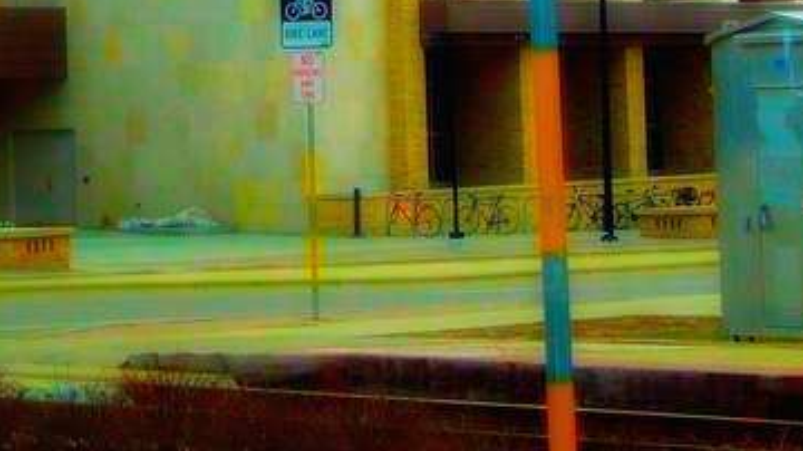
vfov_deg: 6.3
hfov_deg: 11.4
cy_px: -199
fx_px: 4022
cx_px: 265
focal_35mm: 189
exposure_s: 1/40
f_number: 4.5
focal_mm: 14.1
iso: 400
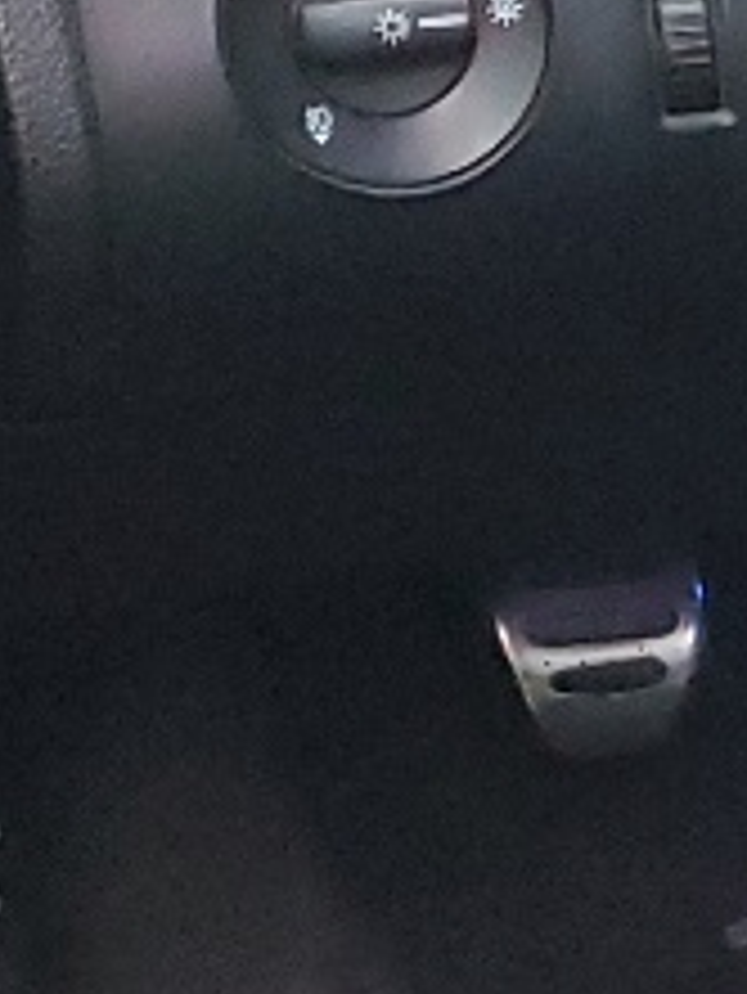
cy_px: 1111
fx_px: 5404
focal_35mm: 188
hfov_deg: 7.2
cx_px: 2012
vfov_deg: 10.4
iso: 406
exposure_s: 1/60.2
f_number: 1.5
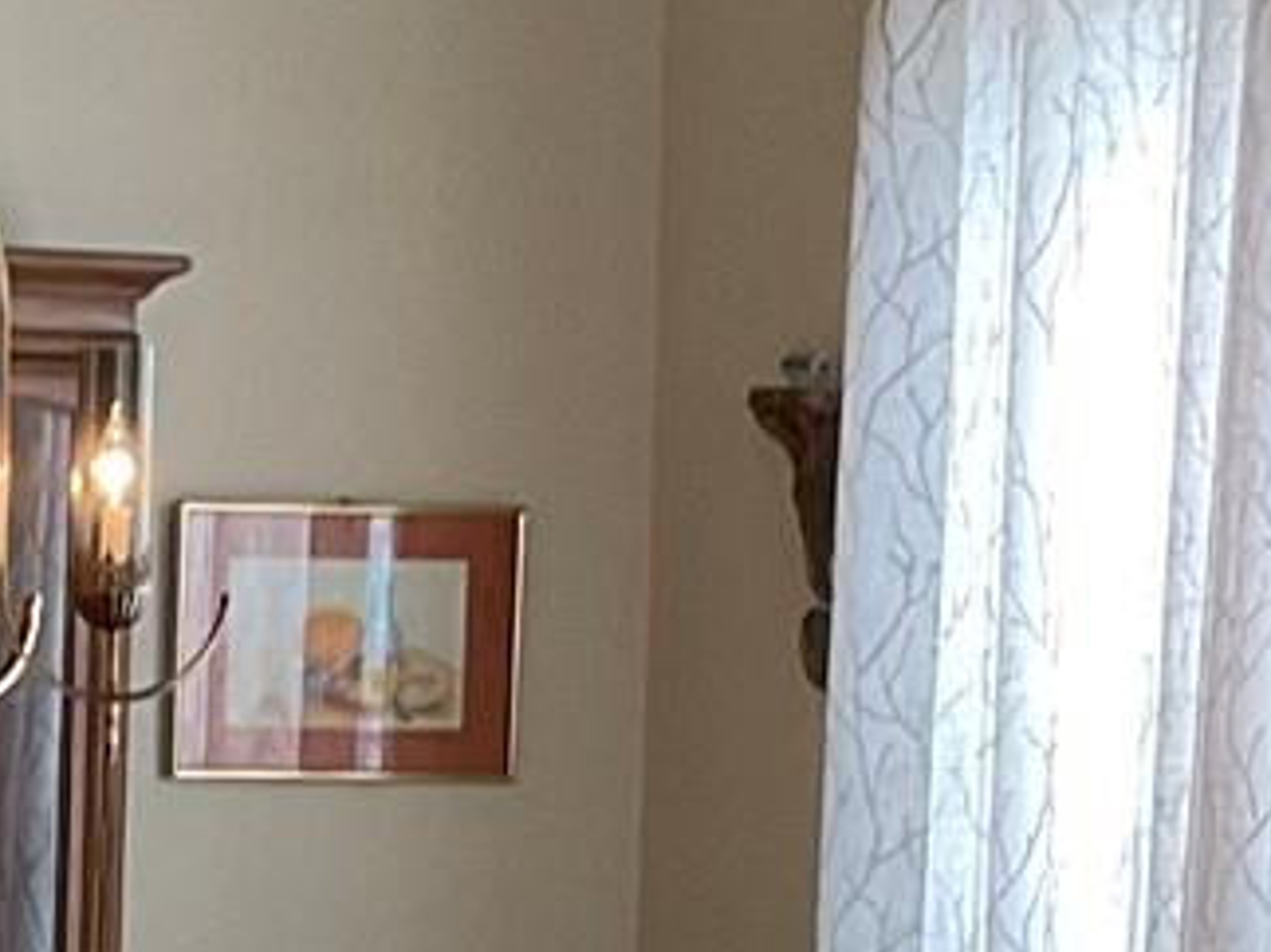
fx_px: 6753
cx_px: -106
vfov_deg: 7.9
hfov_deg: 10.6
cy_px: 1404
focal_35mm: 184
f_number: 1.8
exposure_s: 1/60
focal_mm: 3
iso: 100
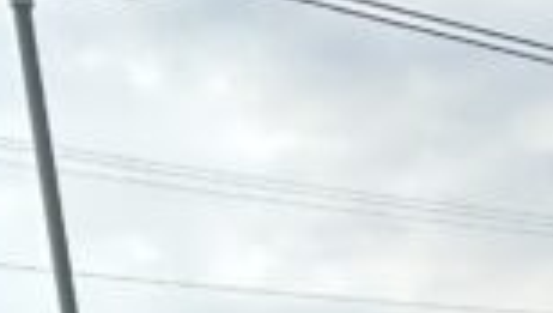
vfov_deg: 5.9
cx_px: 1329
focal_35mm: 188
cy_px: 1022
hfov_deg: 10.0
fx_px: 2760
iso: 50
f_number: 1.5
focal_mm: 5.7
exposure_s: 1/2404
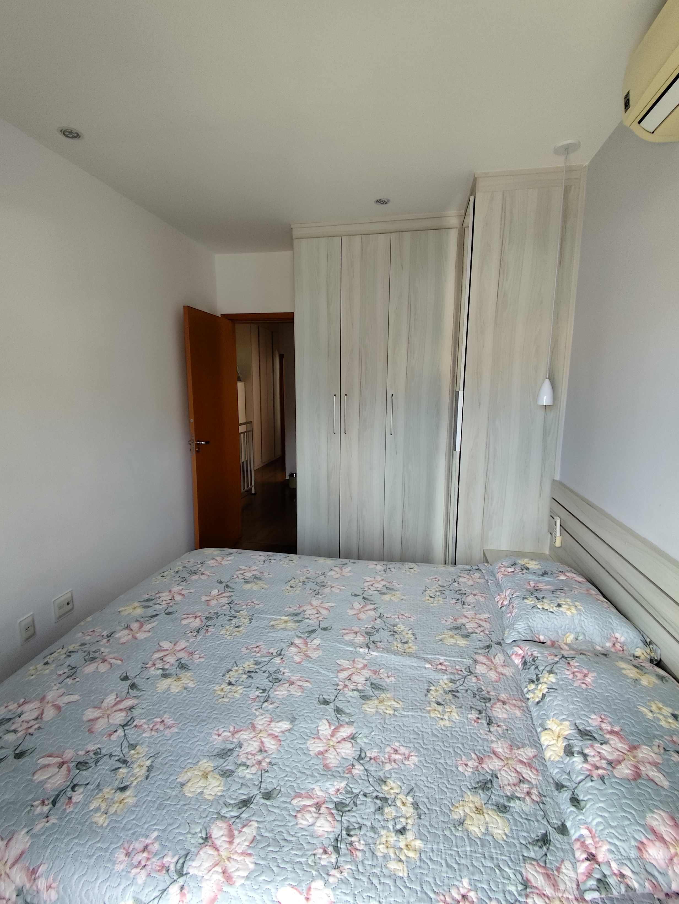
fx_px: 418
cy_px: 452
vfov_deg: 94.5
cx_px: 340
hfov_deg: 78.2
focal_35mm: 16
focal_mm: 1.65
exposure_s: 1/60
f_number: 2.2
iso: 64
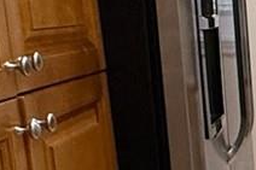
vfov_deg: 12.4
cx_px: 652
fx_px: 782
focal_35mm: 110
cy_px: 142
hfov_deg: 13.0
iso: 320
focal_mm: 2.22
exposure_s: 1/100
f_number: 2.2
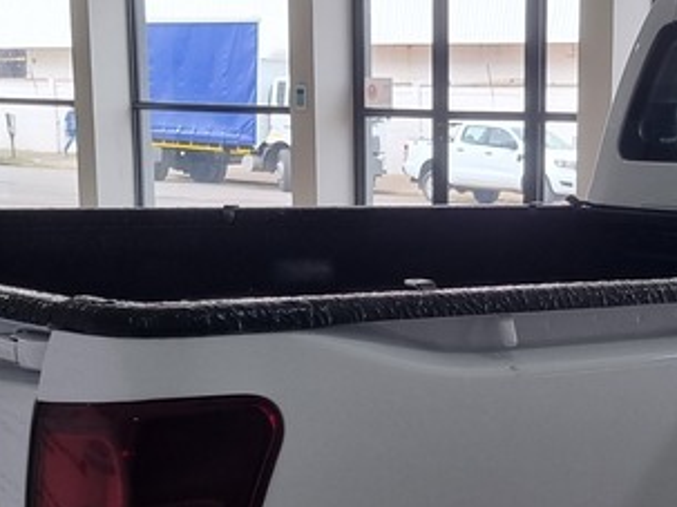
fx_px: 1720
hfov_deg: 21.9
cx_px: 570
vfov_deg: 16.5
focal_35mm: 88
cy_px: 496
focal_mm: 5.4
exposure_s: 1/169
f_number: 1.8
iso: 50
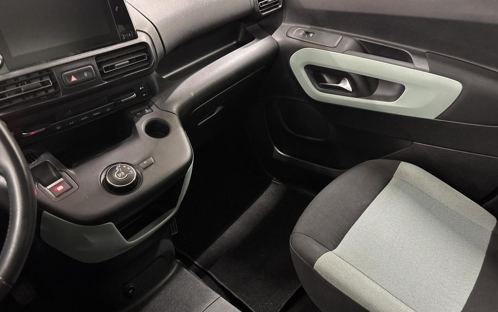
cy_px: 162
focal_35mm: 28
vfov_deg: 44.5
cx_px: 245
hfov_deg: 66.5
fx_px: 380
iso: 640
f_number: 1.6
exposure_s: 1/30
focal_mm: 5.96
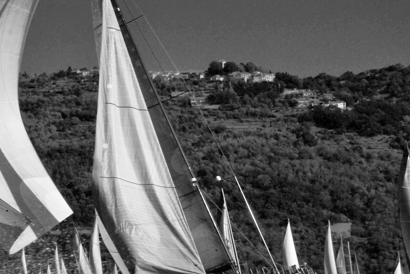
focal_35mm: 233
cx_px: 123
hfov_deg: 8.8
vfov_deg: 5.9
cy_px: 180
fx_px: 2651
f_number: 9
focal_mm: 105
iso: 100
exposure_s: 1/320
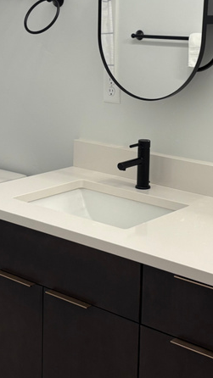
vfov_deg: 32.2
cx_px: 132
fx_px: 652
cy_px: 139
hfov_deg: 18.5
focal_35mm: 65
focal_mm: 5.96
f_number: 1.6
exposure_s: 1/120
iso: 80
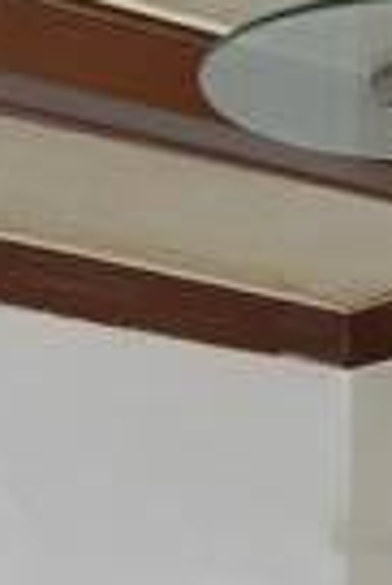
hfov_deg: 10.8
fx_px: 2069
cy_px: 968
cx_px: 340
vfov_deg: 14.6
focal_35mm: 127
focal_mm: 18
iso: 450
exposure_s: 1/60
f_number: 3.5
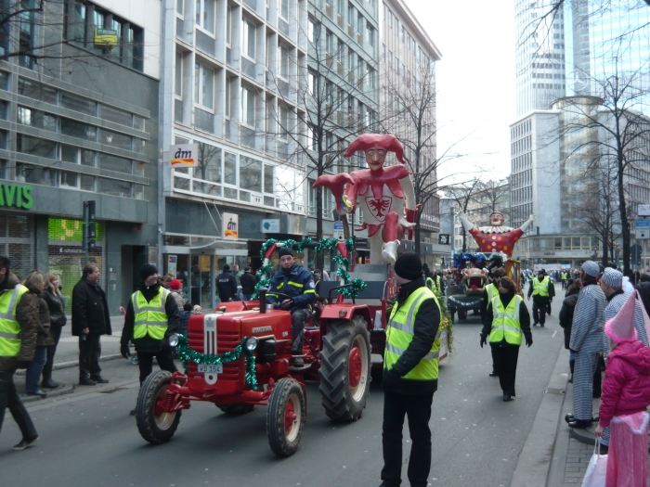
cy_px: 244
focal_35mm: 41
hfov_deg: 45.8
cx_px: 325
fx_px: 770
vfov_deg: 35.1
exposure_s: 1/160
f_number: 2.8
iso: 100
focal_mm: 5.5
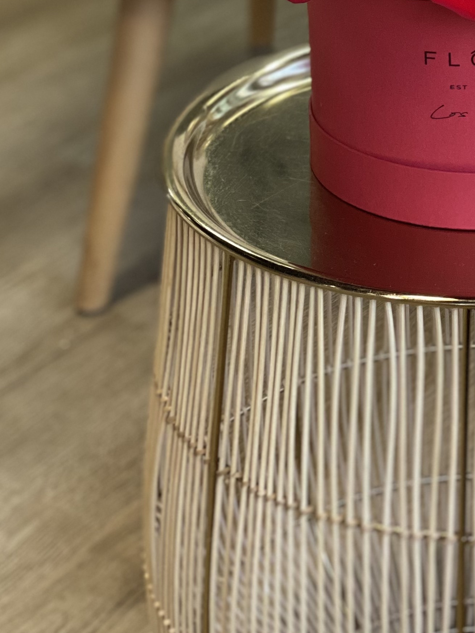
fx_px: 2196
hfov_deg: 12.2
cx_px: 467
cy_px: -76
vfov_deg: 15.9
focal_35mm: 120
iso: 160
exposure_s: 1/120
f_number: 2
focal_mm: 6
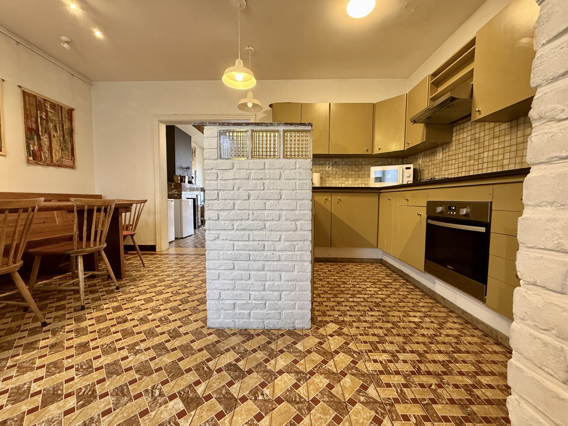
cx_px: 284
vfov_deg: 85.7
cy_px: 213
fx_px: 230
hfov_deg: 102.1
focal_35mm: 14
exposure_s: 1/50
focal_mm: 2.22
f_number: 2.2
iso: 320
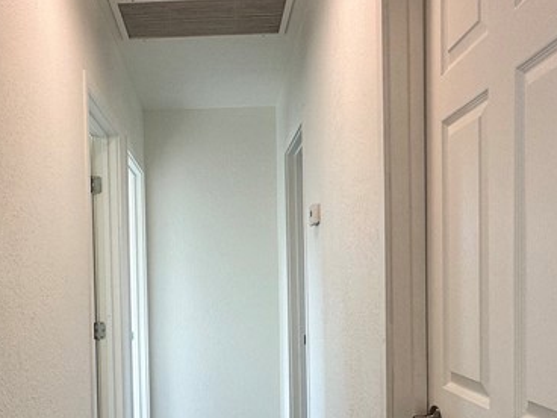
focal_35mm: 39
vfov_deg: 36.2
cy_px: 300
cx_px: 185
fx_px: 628
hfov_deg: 47.1
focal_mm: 2.22
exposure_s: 1/120
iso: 100
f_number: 2.2
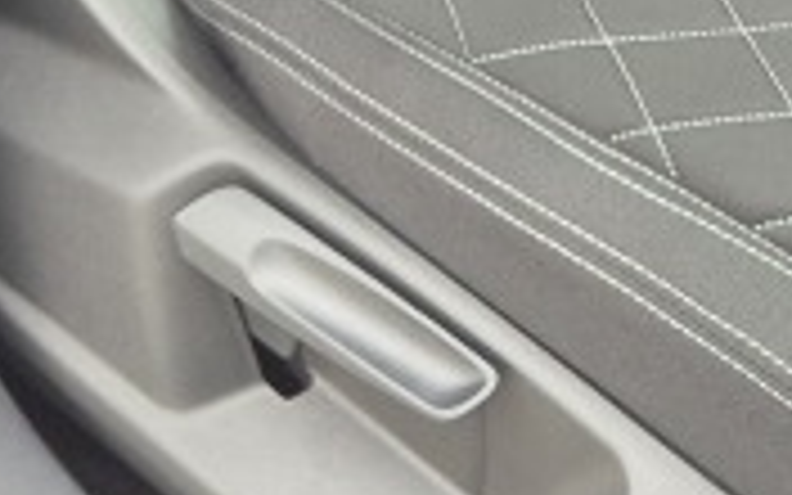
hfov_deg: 18.7
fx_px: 2396
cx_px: 549
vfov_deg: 10.3
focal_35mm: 111
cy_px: -684
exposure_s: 1/180
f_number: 1.8
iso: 125
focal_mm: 5.4
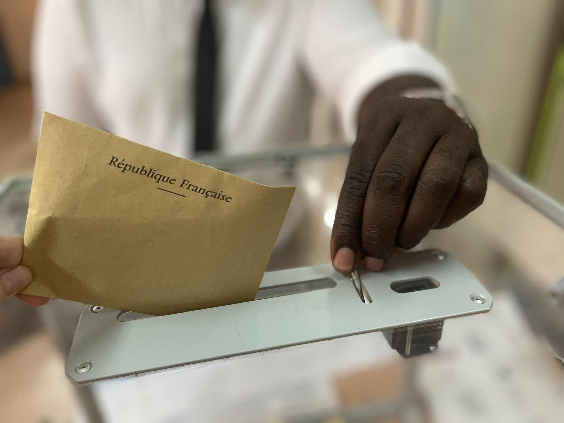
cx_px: 282
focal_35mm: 26
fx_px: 424
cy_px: 212
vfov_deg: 53.1
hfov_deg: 67.3
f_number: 1.6
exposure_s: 1/50
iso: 160
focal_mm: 4.2
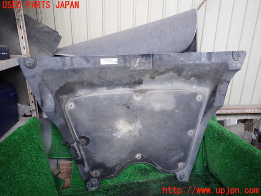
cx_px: 130
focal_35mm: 25
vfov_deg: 54.9
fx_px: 188
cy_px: 98
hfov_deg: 69.4
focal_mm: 4.5
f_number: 2
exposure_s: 1/50
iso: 200
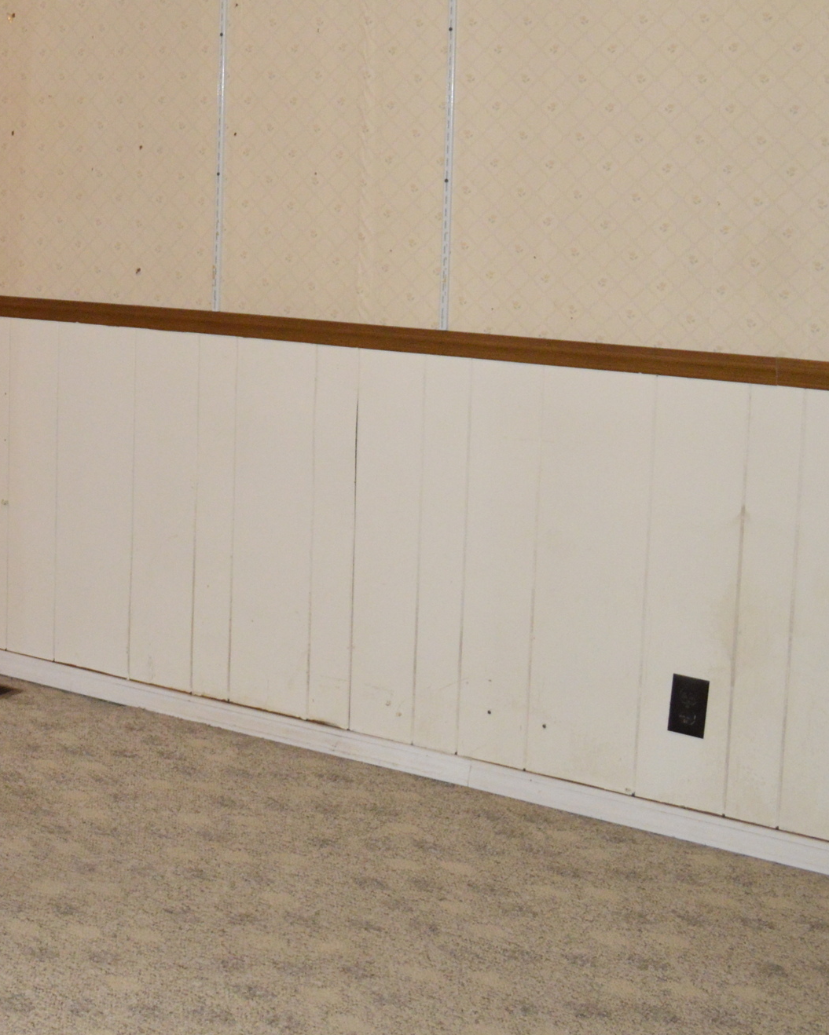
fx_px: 1809
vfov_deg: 31.6
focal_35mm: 59
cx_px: -62
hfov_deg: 24.3
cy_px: 329
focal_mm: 18
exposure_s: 1/60
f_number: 3.5
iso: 2000
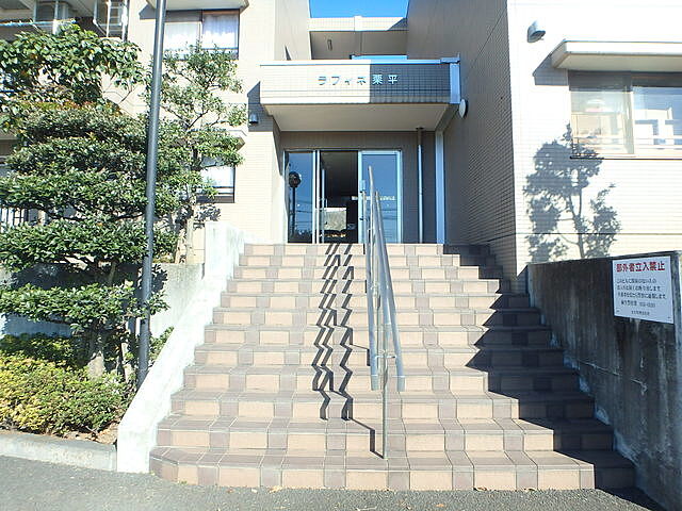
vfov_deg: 63.4
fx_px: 414
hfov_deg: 79.0
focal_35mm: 21
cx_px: 341
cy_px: 256
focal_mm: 3.7
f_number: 3.5
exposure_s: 1/500
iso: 125
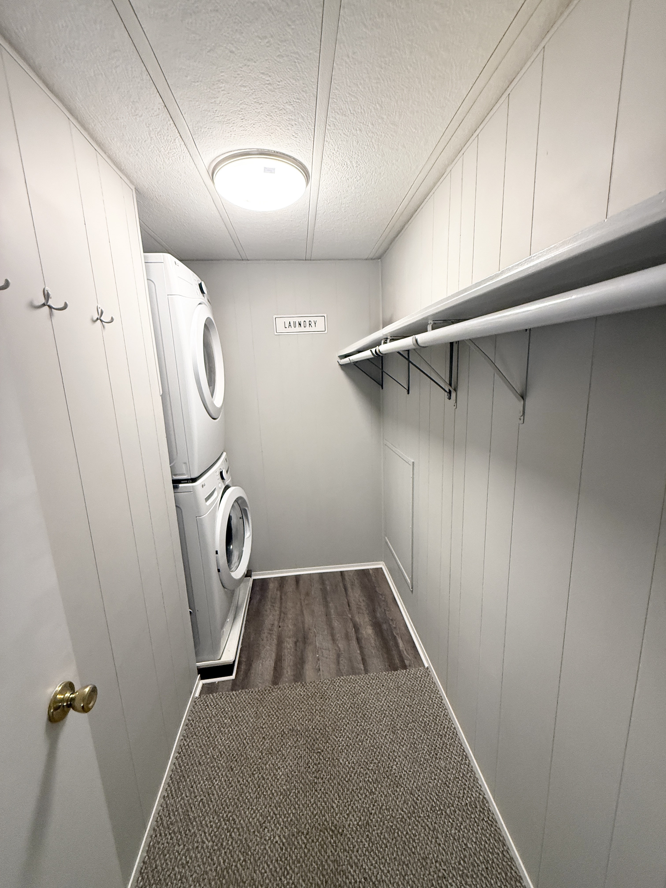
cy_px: 444
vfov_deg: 102.1
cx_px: 333
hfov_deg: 85.7
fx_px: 359
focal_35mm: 14
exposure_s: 1/120
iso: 320
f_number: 2.2
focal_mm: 2.22
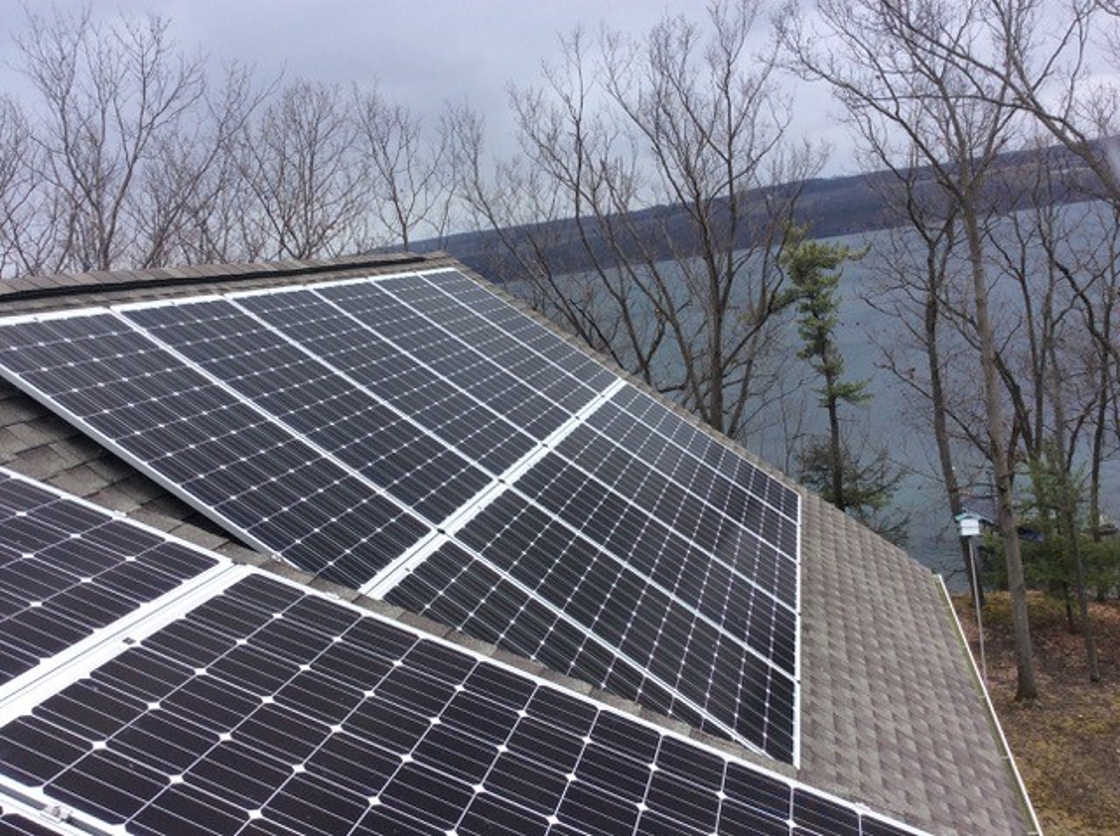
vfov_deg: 44.1
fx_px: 1034
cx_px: 560
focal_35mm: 32
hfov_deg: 56.9
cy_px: 418
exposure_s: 1/986
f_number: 2.4
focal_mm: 3.3
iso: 32
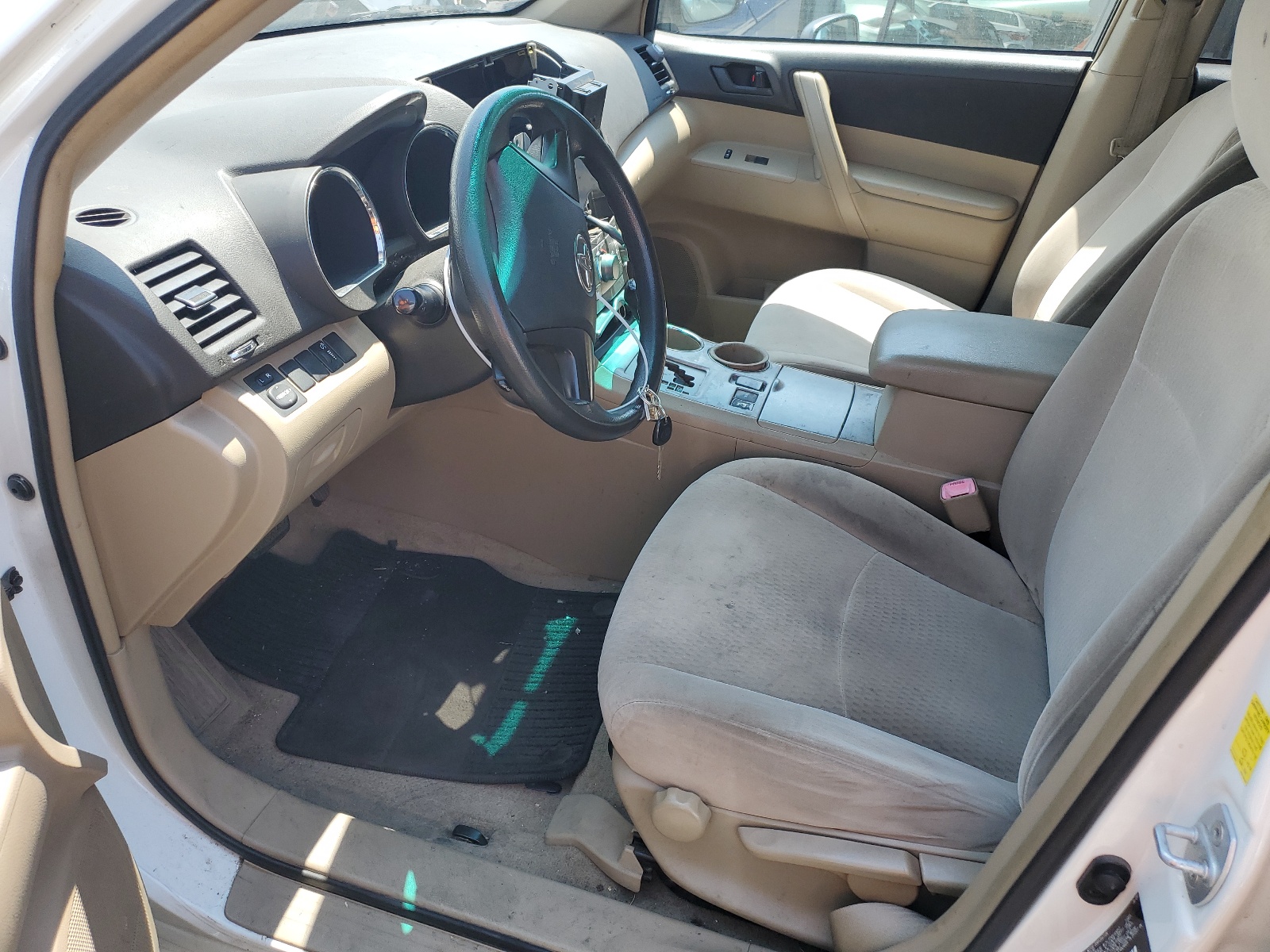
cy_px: 476
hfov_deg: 67.3
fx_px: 954
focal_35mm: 26
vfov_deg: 53.1
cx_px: 635
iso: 50
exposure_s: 1/556
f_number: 1.5
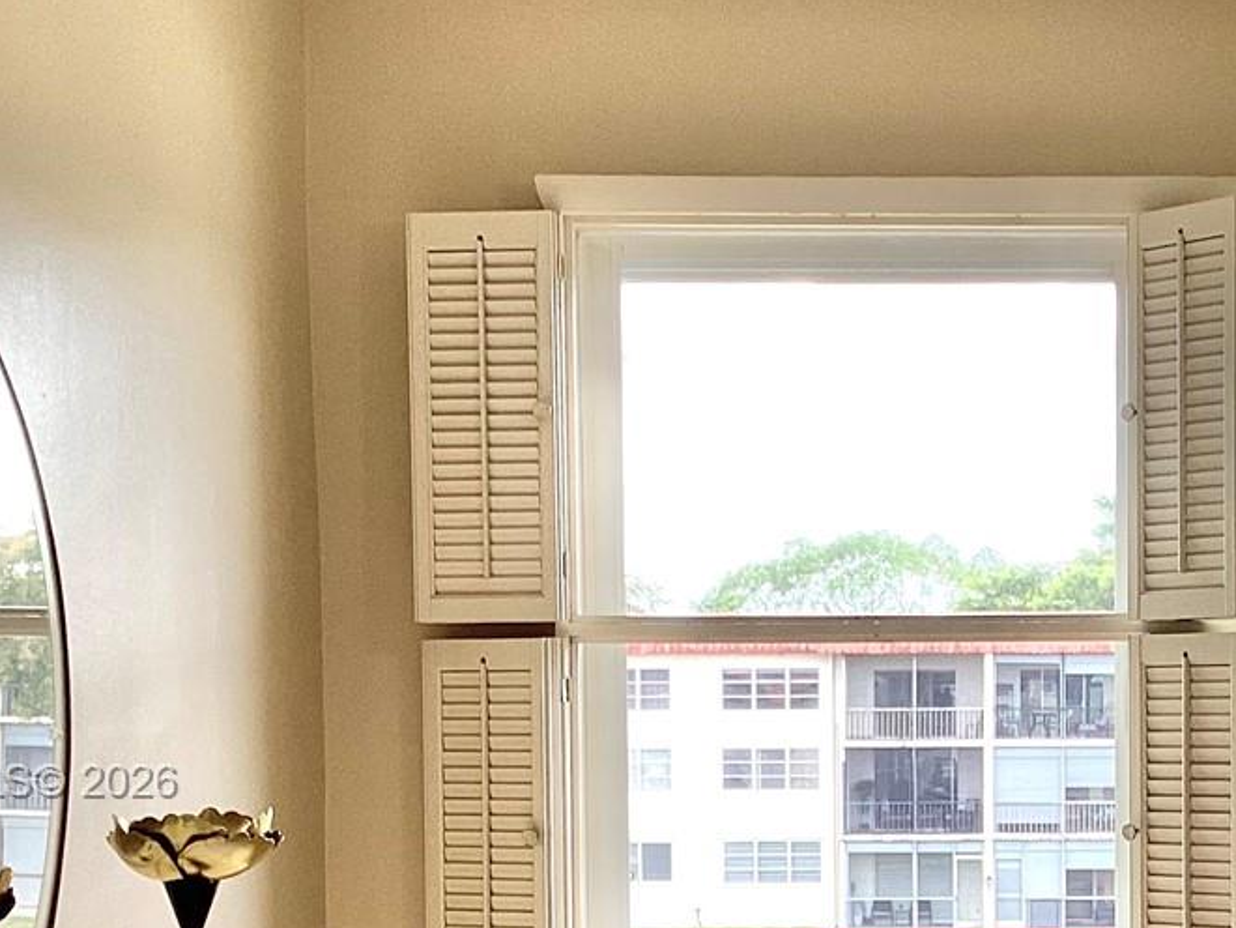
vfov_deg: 19.4
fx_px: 2678
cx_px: 1090
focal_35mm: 75
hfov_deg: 25.3
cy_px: 784
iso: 32
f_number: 2.4
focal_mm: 3.3
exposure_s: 1/100
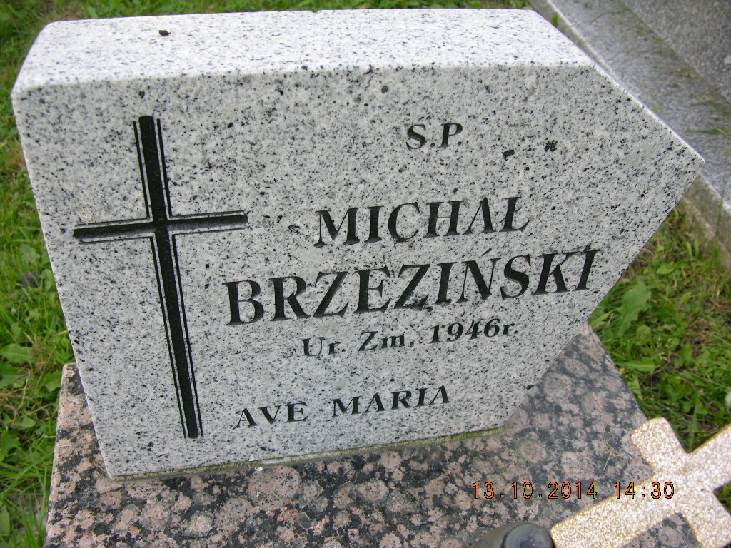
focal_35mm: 35
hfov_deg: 52.6
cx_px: 366
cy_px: 274
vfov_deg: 40.7
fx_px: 739
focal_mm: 8.9
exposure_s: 1/71.6
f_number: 3.5
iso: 50
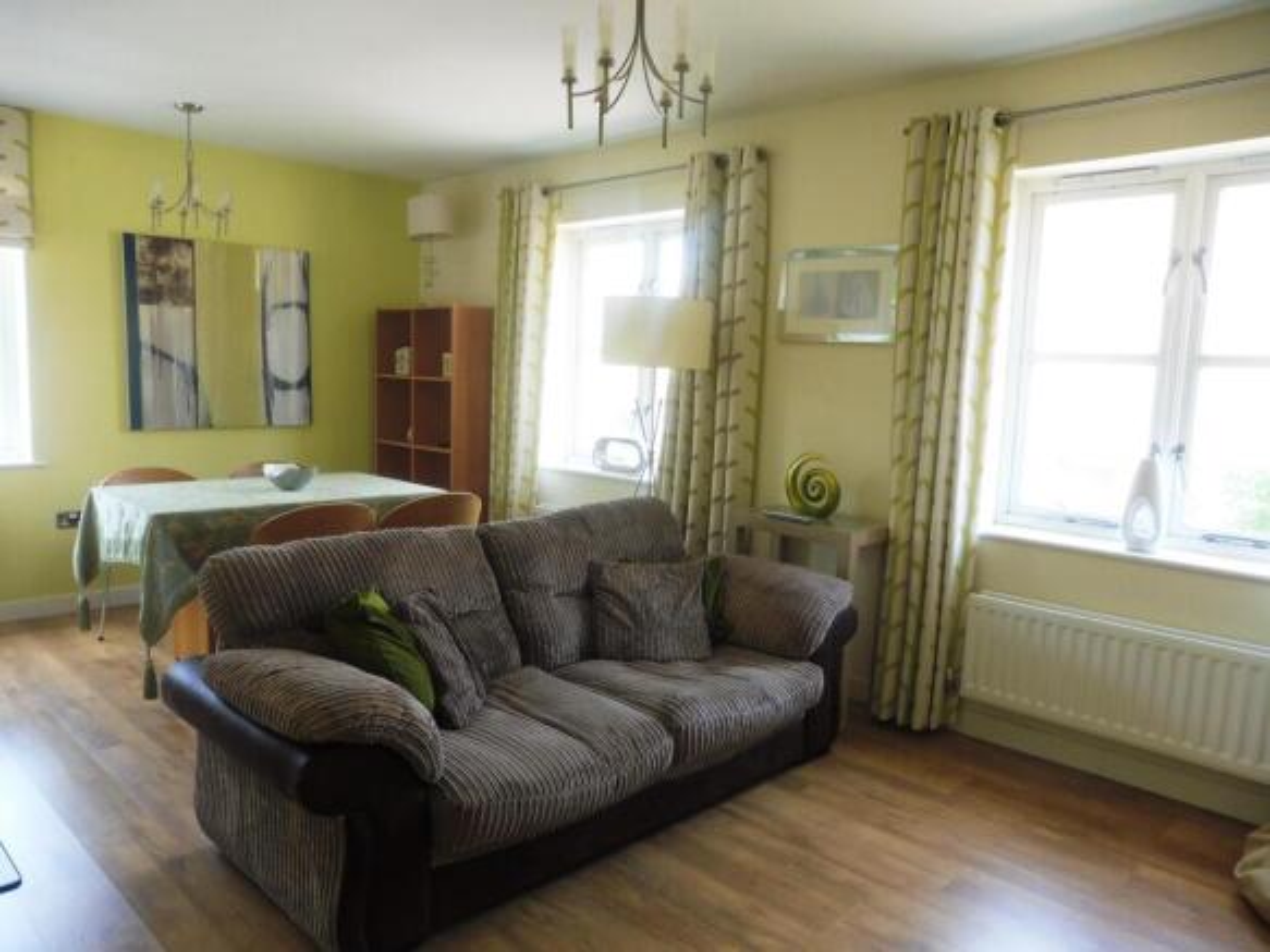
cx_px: 635
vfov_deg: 56.8
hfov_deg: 71.6
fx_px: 880
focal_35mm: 24
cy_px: 476
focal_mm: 4.3
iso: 200
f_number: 3.3
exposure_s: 1/60
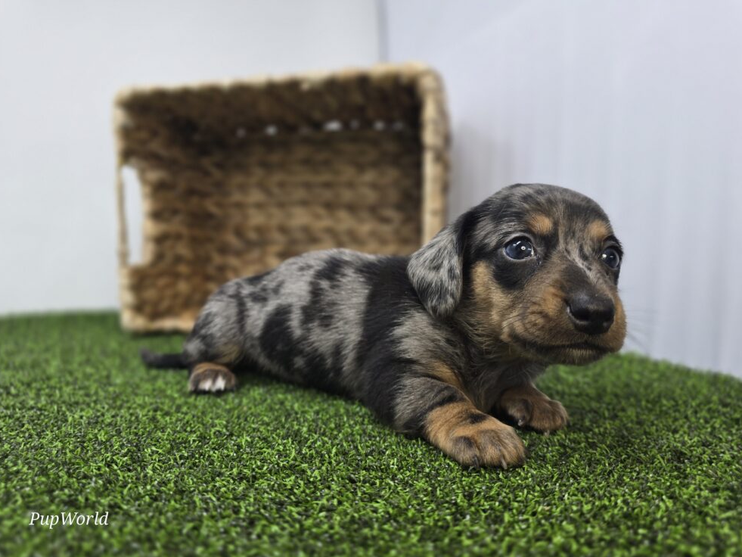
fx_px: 515
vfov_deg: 56.8
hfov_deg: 71.6
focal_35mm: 24
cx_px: 380
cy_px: 272
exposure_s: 1/120
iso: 50
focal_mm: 6.3
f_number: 1.7
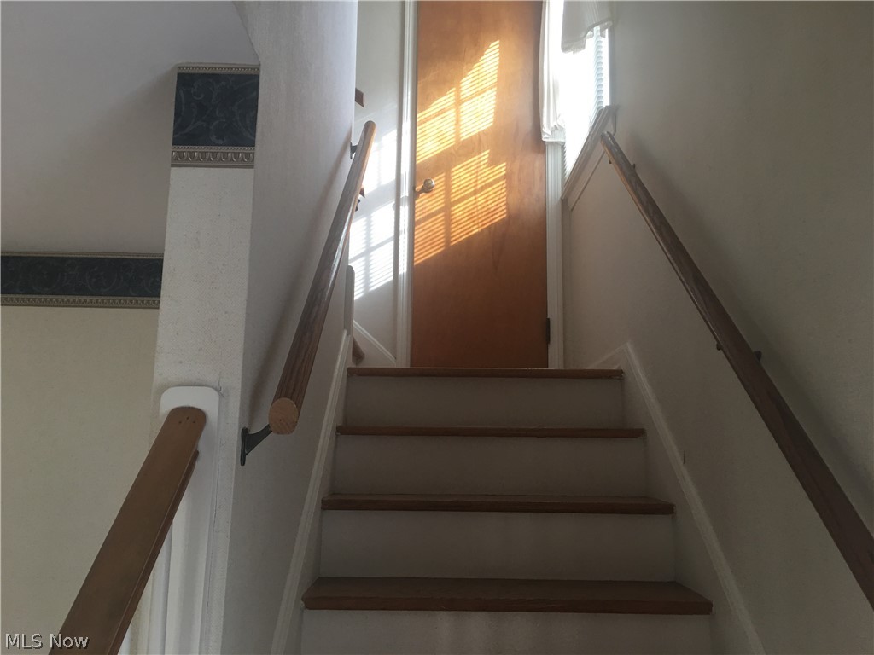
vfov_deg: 48.2
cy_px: 328
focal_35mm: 29
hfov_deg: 61.7
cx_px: 437
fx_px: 732
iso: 32
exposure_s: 1/15
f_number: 2.2
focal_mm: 4.15
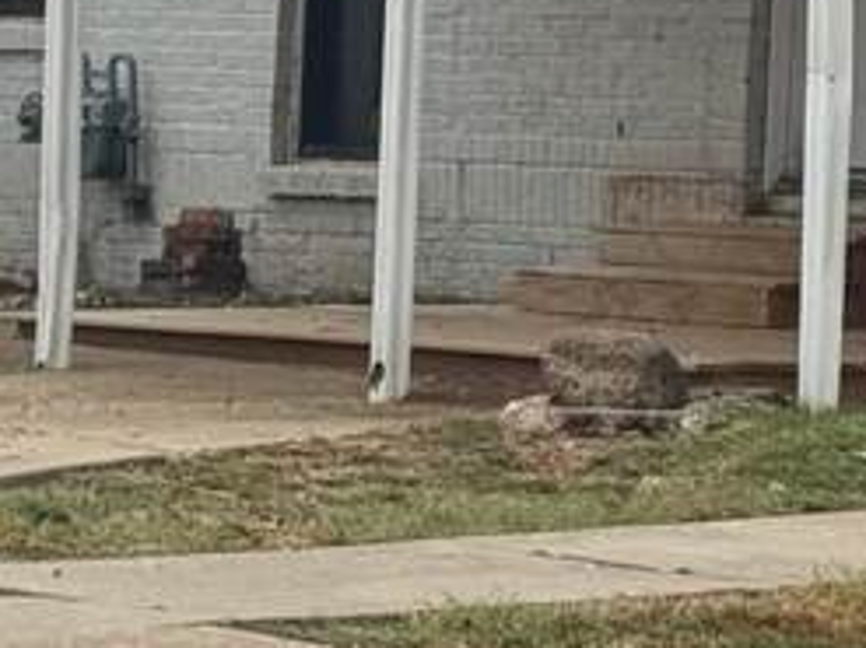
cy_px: -277
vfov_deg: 5.9
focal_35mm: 249
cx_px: 1956
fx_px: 6226
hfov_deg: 7.5
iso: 64
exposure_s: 1/832
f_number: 1.78
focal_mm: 6.76
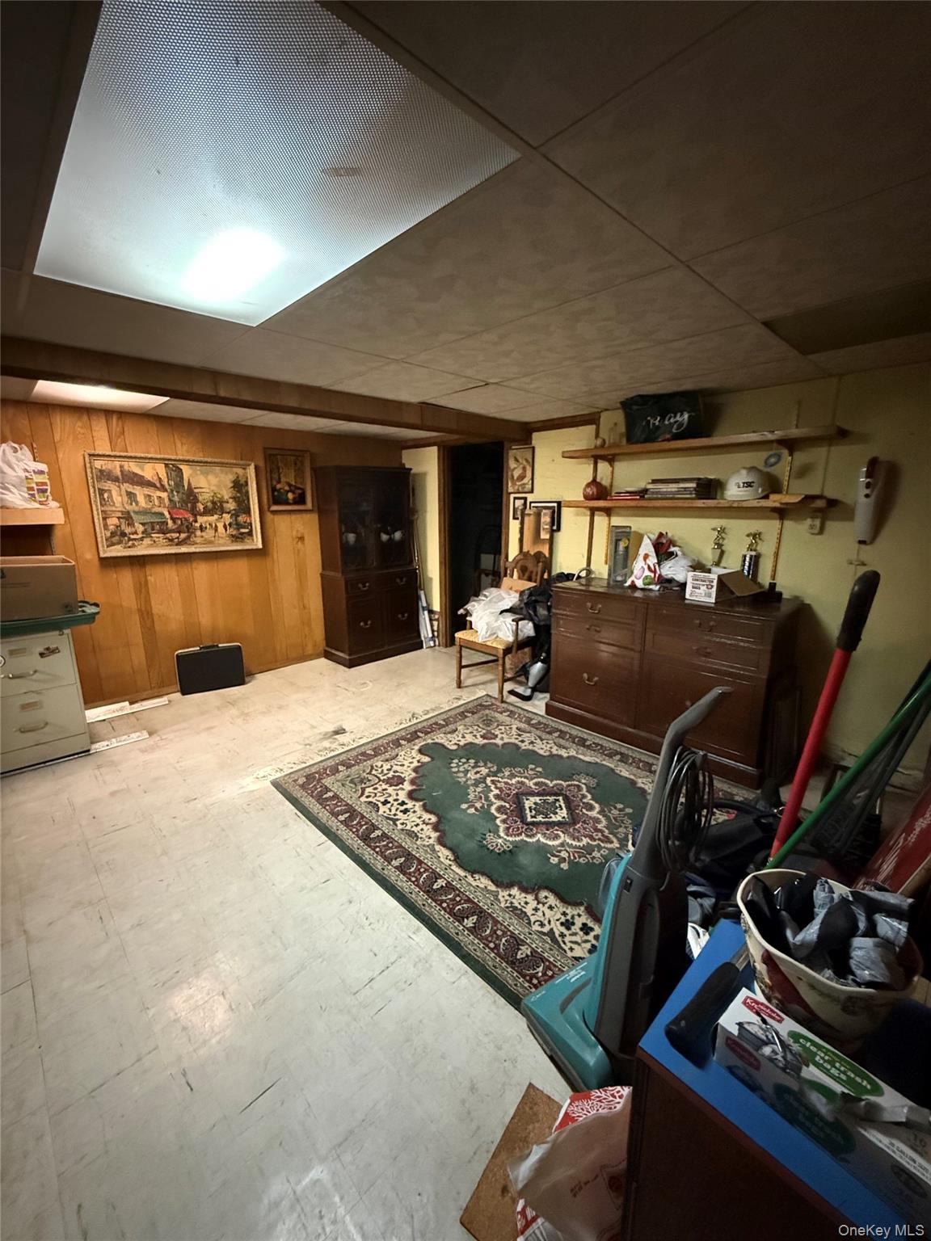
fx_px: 502
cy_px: 620
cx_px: 466
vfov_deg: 102.1
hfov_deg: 85.7
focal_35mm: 14
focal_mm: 2.22
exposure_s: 1/40
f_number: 2.2
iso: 1600
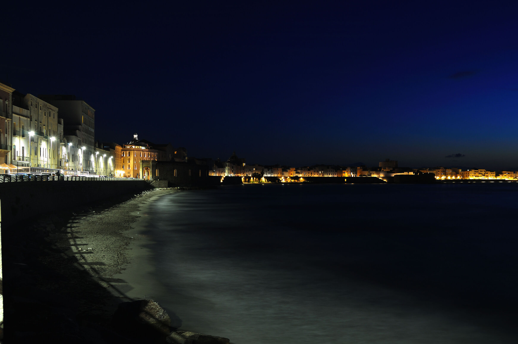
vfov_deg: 29.8
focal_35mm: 45
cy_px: 172
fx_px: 647
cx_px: 259
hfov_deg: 43.7
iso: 200
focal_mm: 30
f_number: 10
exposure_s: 25
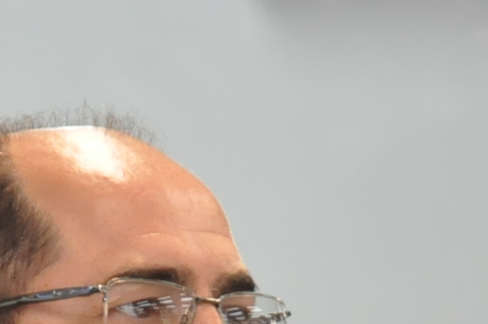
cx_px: 206
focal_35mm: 683
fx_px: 9248
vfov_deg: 2.0
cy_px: 581
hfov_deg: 3.0
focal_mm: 105
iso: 2000
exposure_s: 1/80
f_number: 5.6
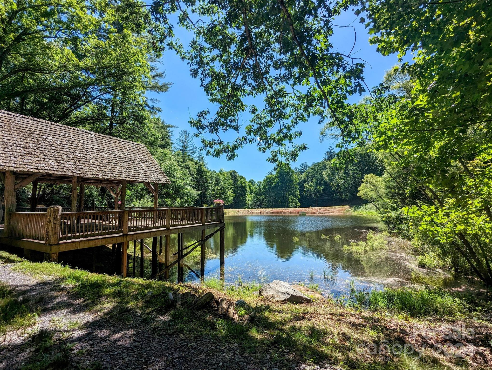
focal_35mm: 16
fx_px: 228
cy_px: 185
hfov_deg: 94.4
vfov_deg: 78.2
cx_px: 246
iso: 53
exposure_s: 1/1689
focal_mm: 2.35
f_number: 2.2
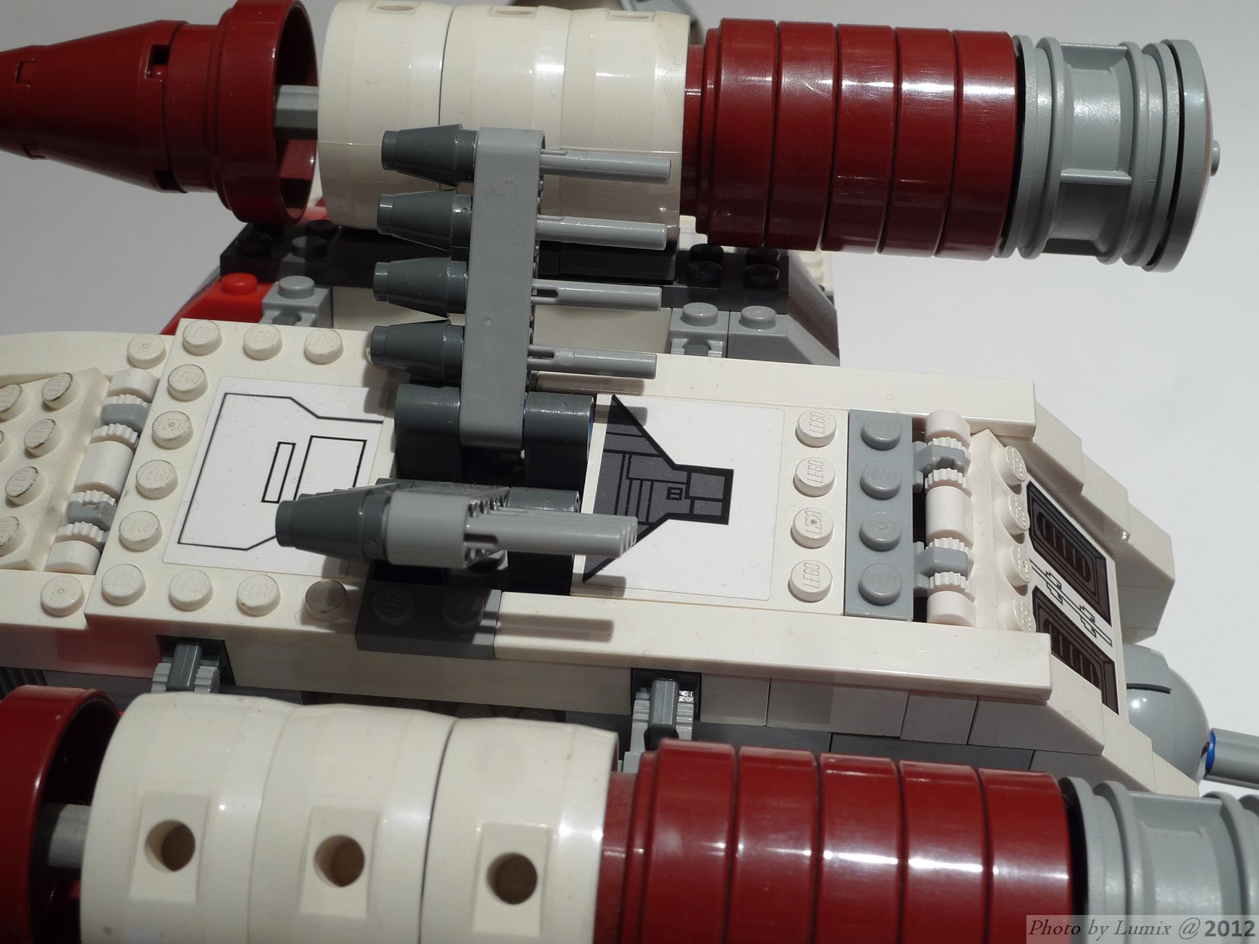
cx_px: 630
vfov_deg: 28.0
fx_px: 1891
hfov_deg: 36.8
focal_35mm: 52
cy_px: 472
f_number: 4.5
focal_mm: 11.1
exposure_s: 1/2.5
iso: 80
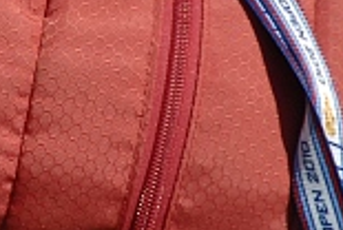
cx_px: -131
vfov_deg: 1.1
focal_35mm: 1237
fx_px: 11808
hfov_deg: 1.7
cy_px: -154
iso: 200
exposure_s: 1/1000
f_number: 5.6
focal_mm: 200
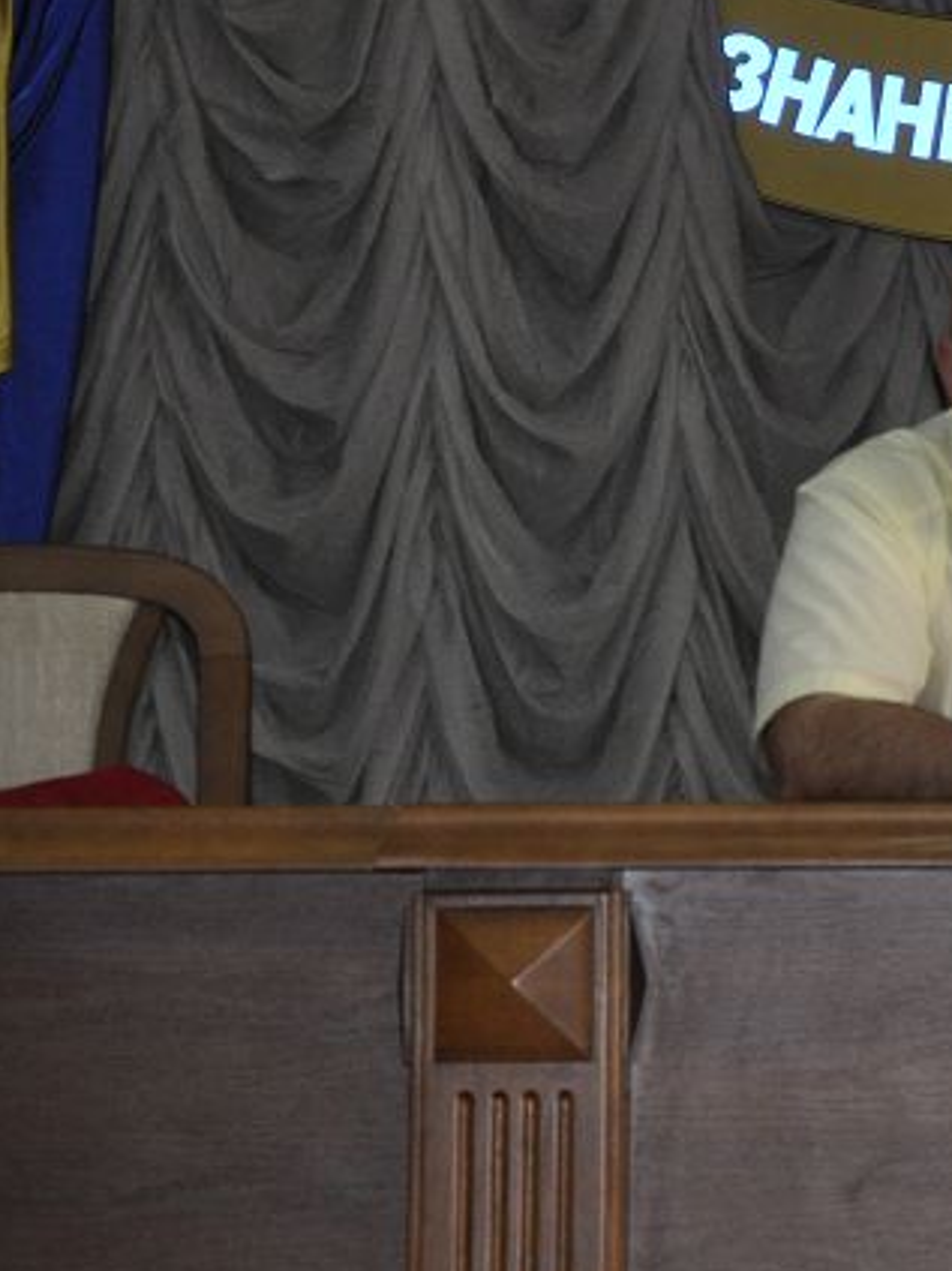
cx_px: 1526
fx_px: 13434
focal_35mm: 366
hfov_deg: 4.0
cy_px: 481
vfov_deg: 5.4
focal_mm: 105
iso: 800
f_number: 5.6
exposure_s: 1/60
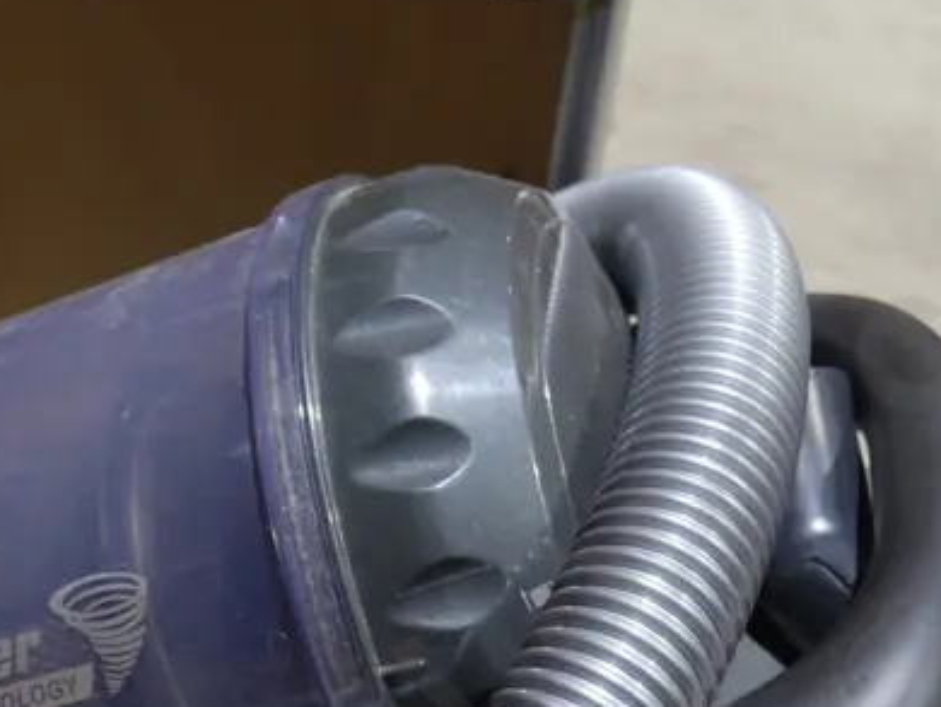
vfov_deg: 16.9
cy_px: 817
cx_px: 294
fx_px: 2285
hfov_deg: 23.1
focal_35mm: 84
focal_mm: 16
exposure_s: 1/60
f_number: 3.6
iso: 400
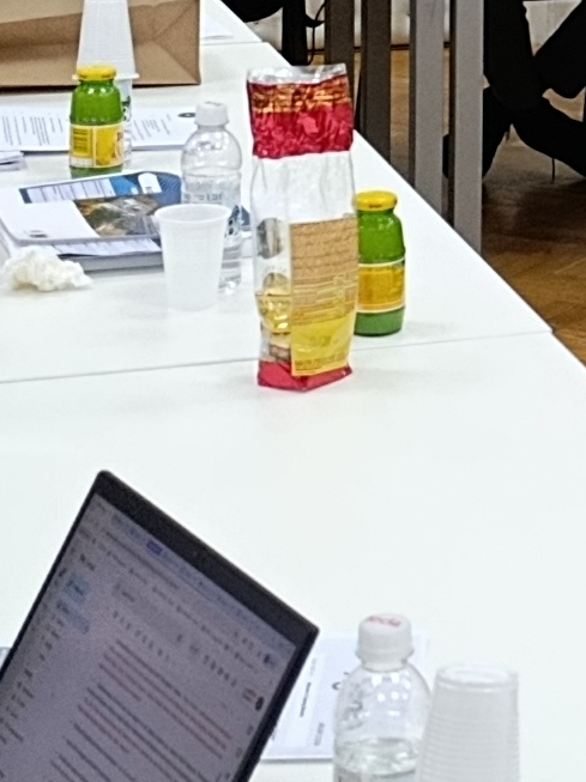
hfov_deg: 9.9
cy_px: -168
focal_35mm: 144
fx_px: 3253
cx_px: 950
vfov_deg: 13.3
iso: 910
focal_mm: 6.11
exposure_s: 1/100
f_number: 1.65
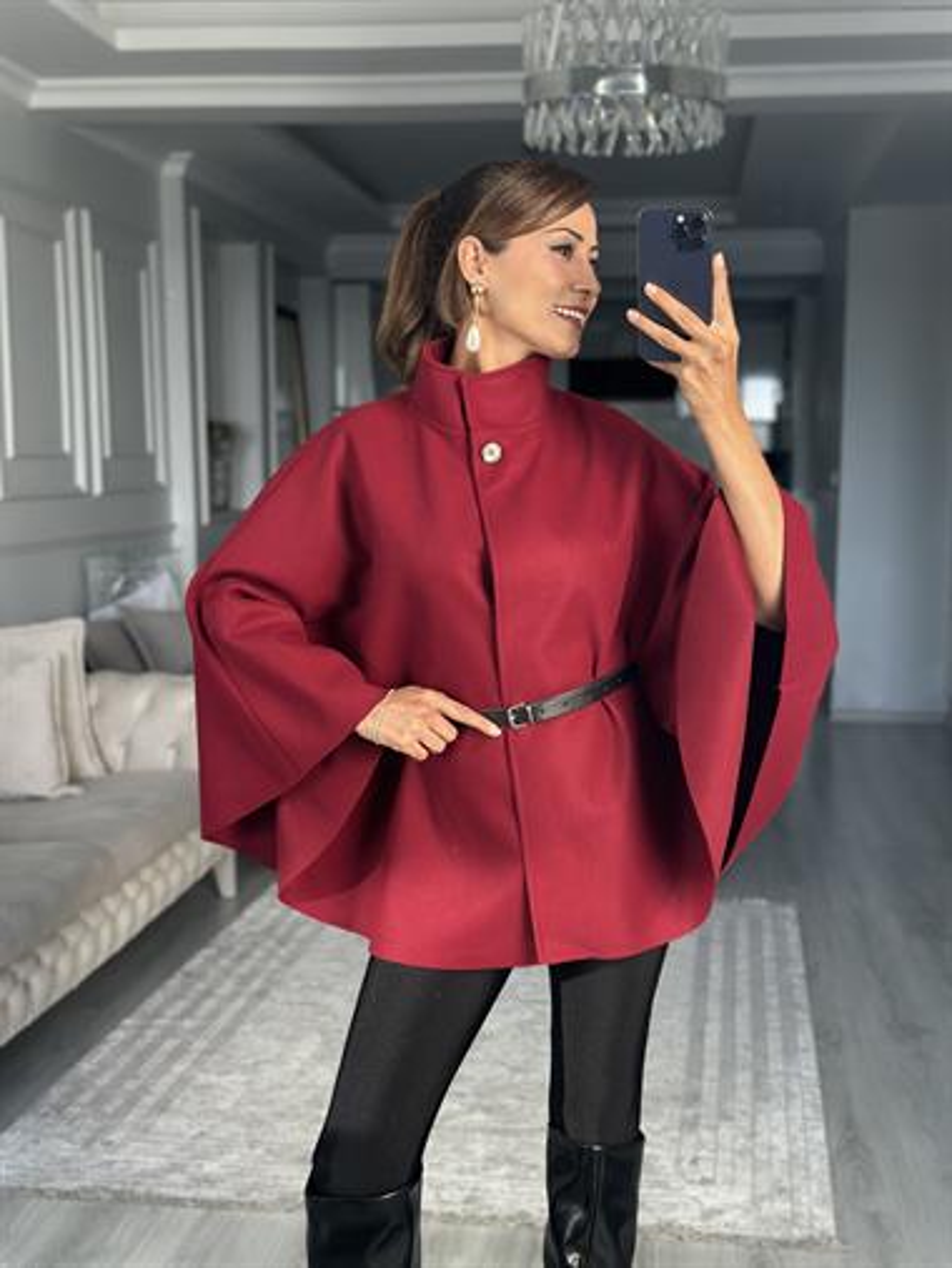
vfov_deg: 39.6
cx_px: 476
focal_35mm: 48
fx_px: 1759
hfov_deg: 30.3
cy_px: 634
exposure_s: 1/121
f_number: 1.78
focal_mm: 6.86
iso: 100
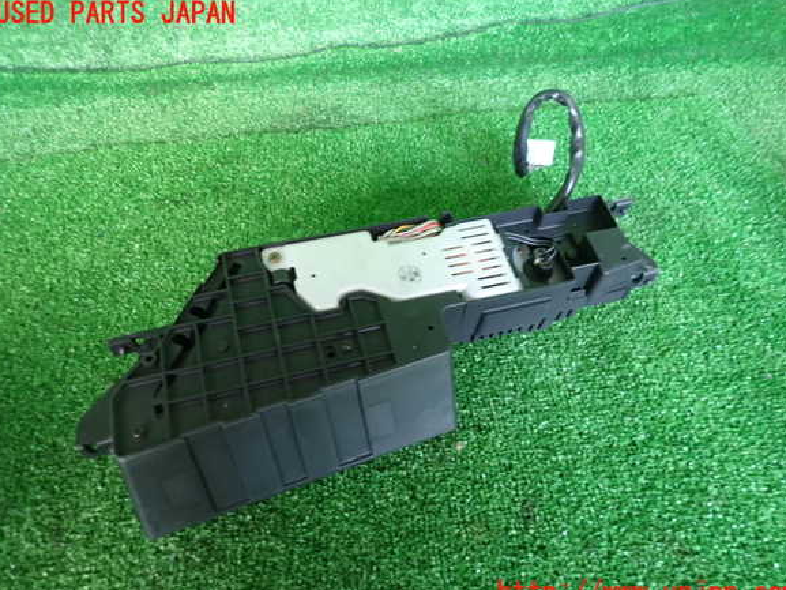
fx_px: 590
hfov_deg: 67.3
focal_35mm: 26
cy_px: 304
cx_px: 396
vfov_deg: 53.1
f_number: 2
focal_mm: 4.5
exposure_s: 1/30
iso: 200
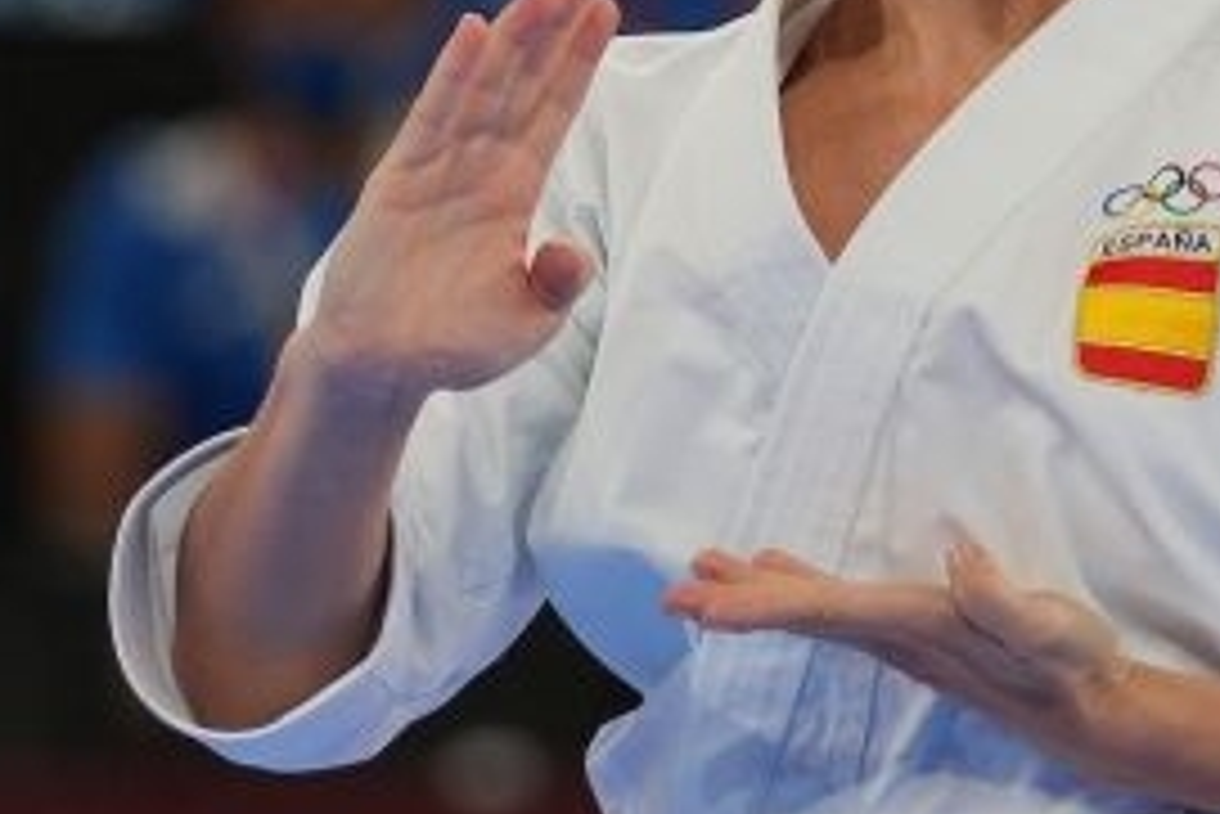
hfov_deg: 1.9
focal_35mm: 1109
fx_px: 37601
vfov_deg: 1.2
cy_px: 868
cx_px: 446
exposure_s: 1/500
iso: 200
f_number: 2.8
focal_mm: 167
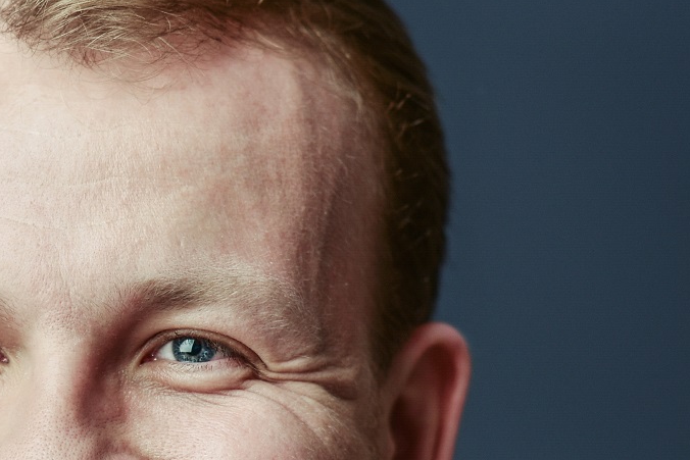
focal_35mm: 466
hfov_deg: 4.4
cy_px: 698
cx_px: -176
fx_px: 8933
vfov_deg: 2.9
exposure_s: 1/200
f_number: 2.2
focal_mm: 105
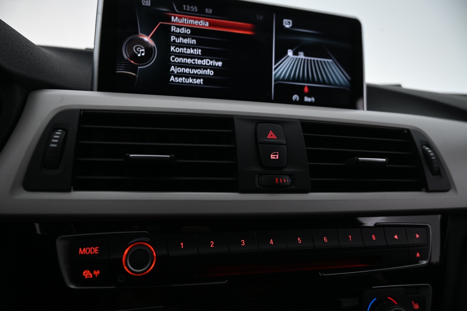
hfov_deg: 73.7
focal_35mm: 24
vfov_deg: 53.1
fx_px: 311
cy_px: 156
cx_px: 234
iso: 400
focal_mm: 16
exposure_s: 1/25
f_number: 3.5
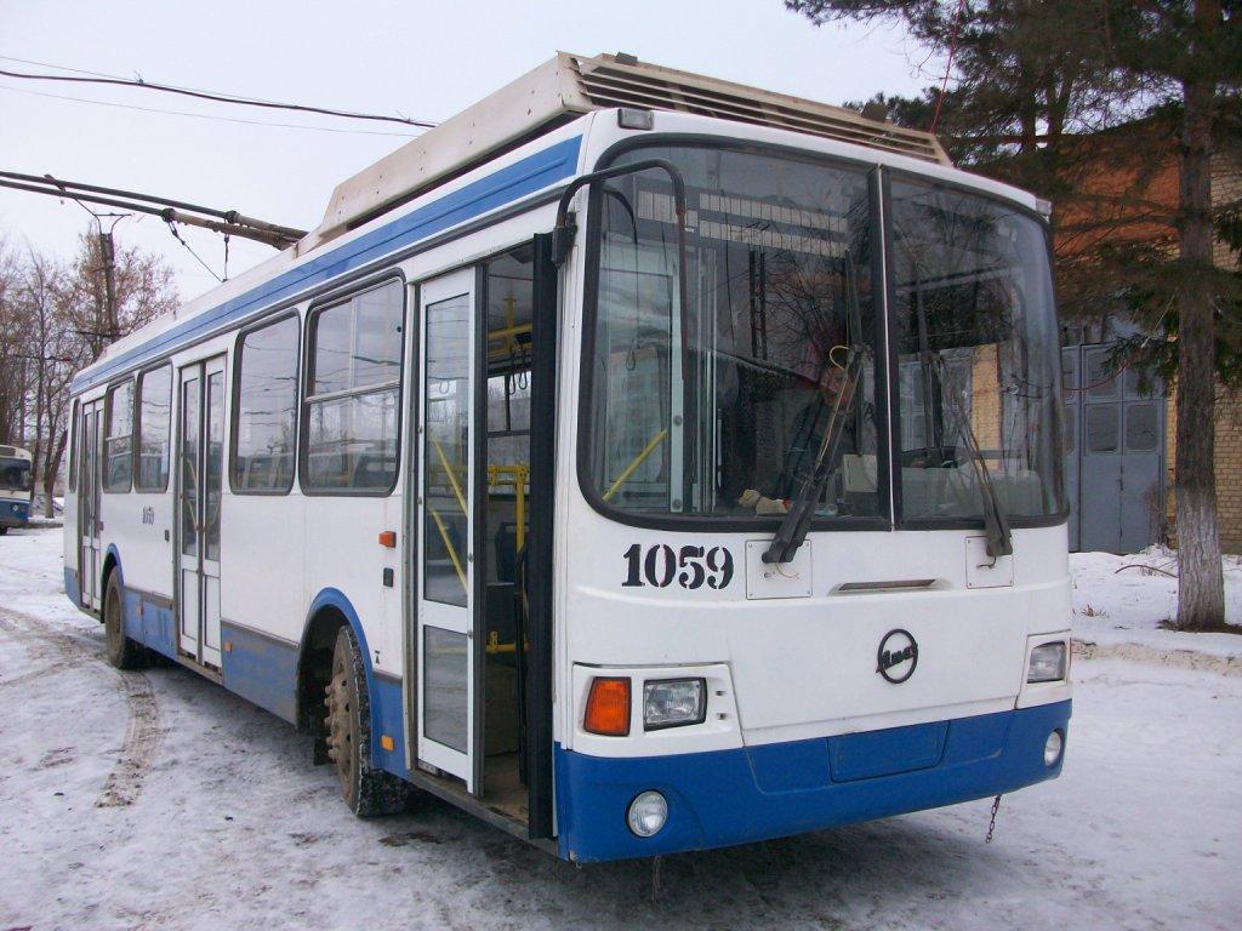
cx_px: 621
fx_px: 1220
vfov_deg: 41.8
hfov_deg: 54.0
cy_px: 466
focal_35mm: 34
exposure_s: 1/119
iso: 80
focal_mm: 5.7
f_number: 2.8
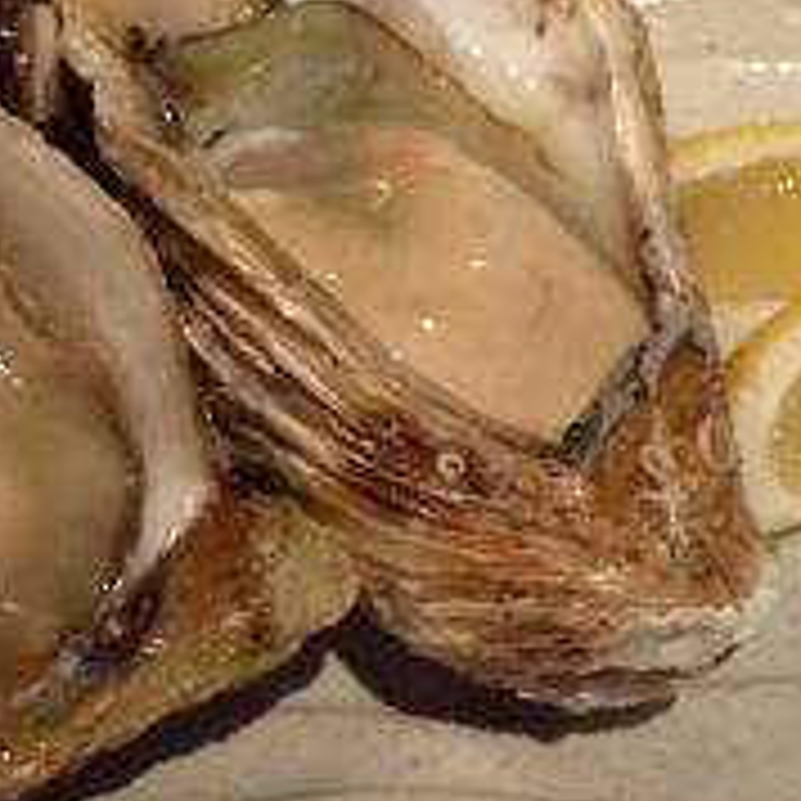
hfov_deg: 24.7
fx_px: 1780
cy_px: 302
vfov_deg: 25.3
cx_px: 108
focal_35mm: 68
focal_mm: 6.8
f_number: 3.5
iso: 400
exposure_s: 1/15
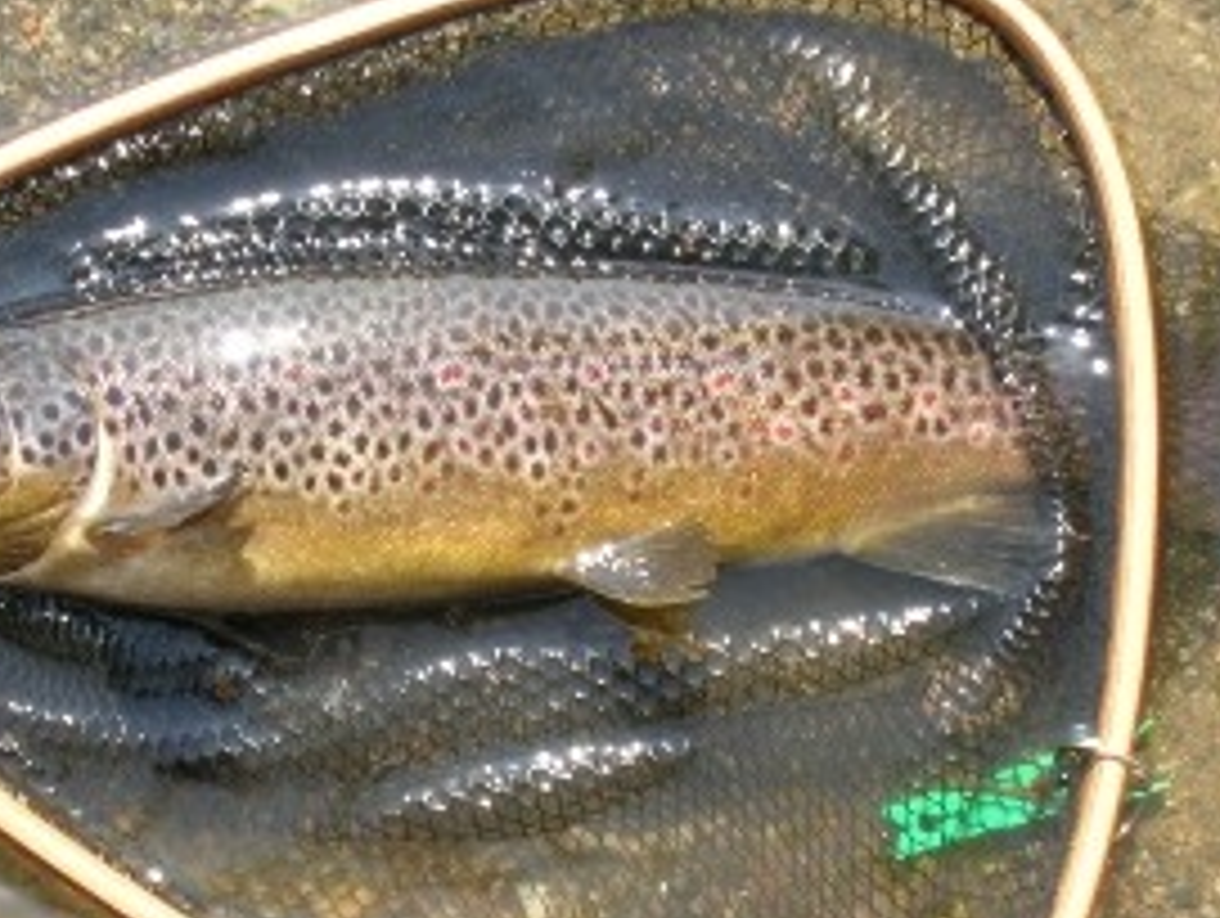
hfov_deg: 21.3
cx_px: 491
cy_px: 565
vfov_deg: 16.1
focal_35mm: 92
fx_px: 3247
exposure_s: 1/48.3
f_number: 6.4
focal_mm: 11
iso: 50
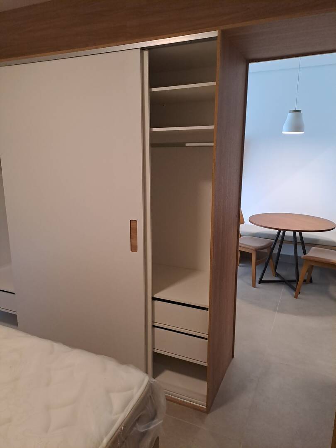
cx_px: 168
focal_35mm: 25
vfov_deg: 69.4
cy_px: 224
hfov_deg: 54.9
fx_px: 324
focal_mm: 4.65
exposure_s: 1/60
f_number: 1.8
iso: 320
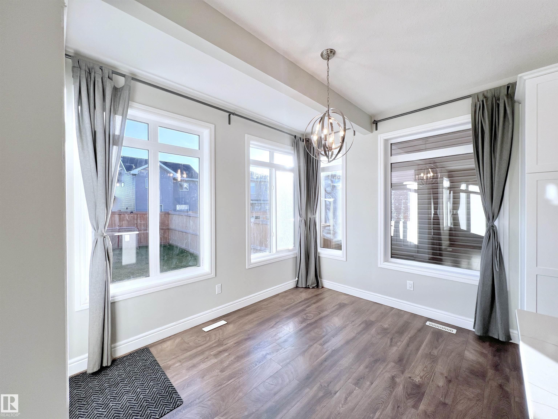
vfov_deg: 89.9
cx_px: 279
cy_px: 210
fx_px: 210
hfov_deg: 106.2
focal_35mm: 13
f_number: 1.8
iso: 32
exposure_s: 1/300
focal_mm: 1.57
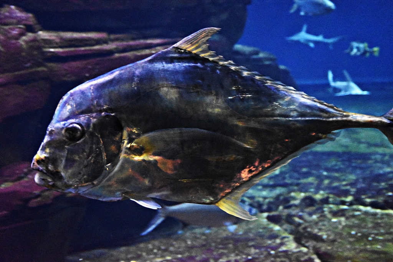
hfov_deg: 35.0
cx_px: 196
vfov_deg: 23.8
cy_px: 131
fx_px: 622
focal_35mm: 57
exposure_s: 1/60
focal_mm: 38
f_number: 4.2
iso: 11400
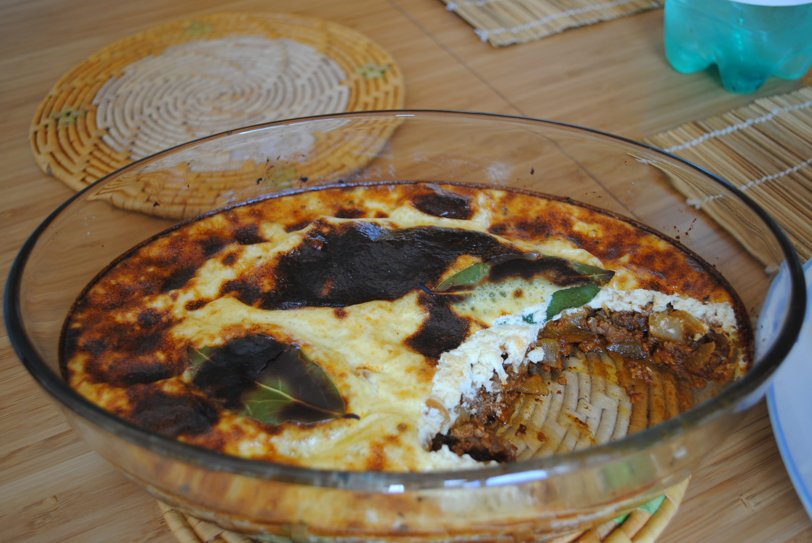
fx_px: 881
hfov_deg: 49.5
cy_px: 272
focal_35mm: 39
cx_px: 406
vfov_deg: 34.3
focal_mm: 26
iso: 100
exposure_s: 1/10
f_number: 4.2
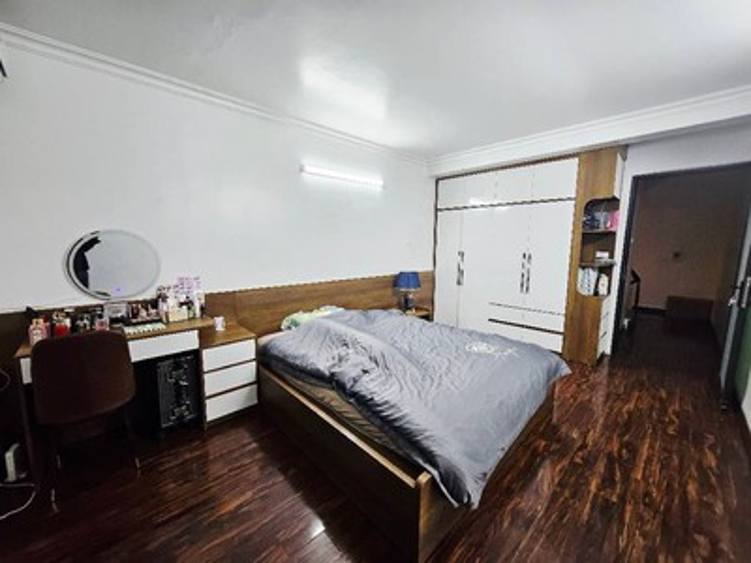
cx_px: 376
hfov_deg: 106.2
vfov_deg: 89.9
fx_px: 282
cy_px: 282
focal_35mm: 13
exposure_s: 1/50.3
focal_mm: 1.74
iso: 125
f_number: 2.2
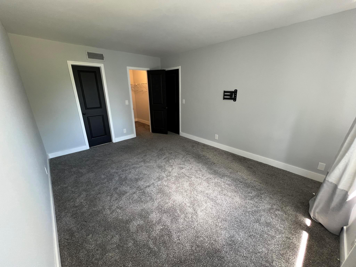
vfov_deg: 89.9
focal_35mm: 13
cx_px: 178
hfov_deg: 106.2
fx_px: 134
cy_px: 134
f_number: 1.8
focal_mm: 1.57
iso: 160
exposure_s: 1/60
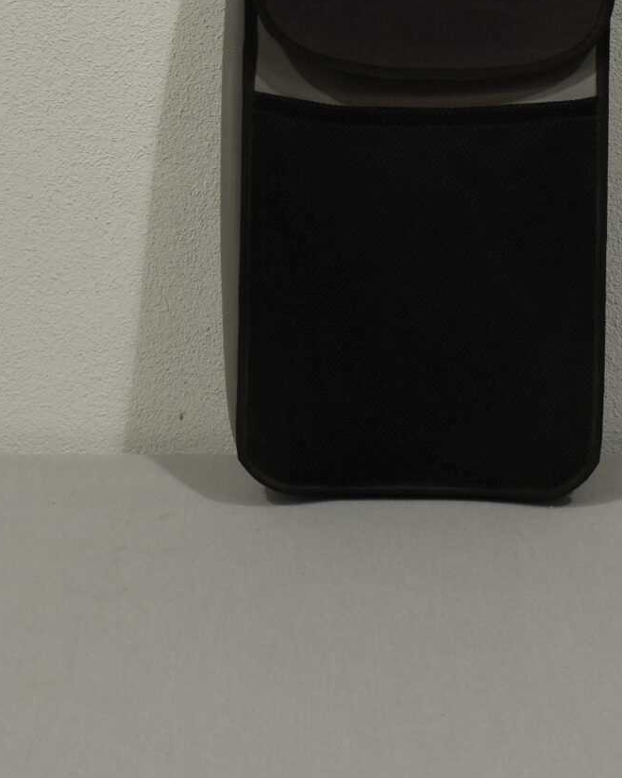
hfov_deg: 14.6
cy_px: 75
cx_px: 441
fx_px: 2417
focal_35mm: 105
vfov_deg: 18.0
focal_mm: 24
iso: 360
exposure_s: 1/125
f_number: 5.6
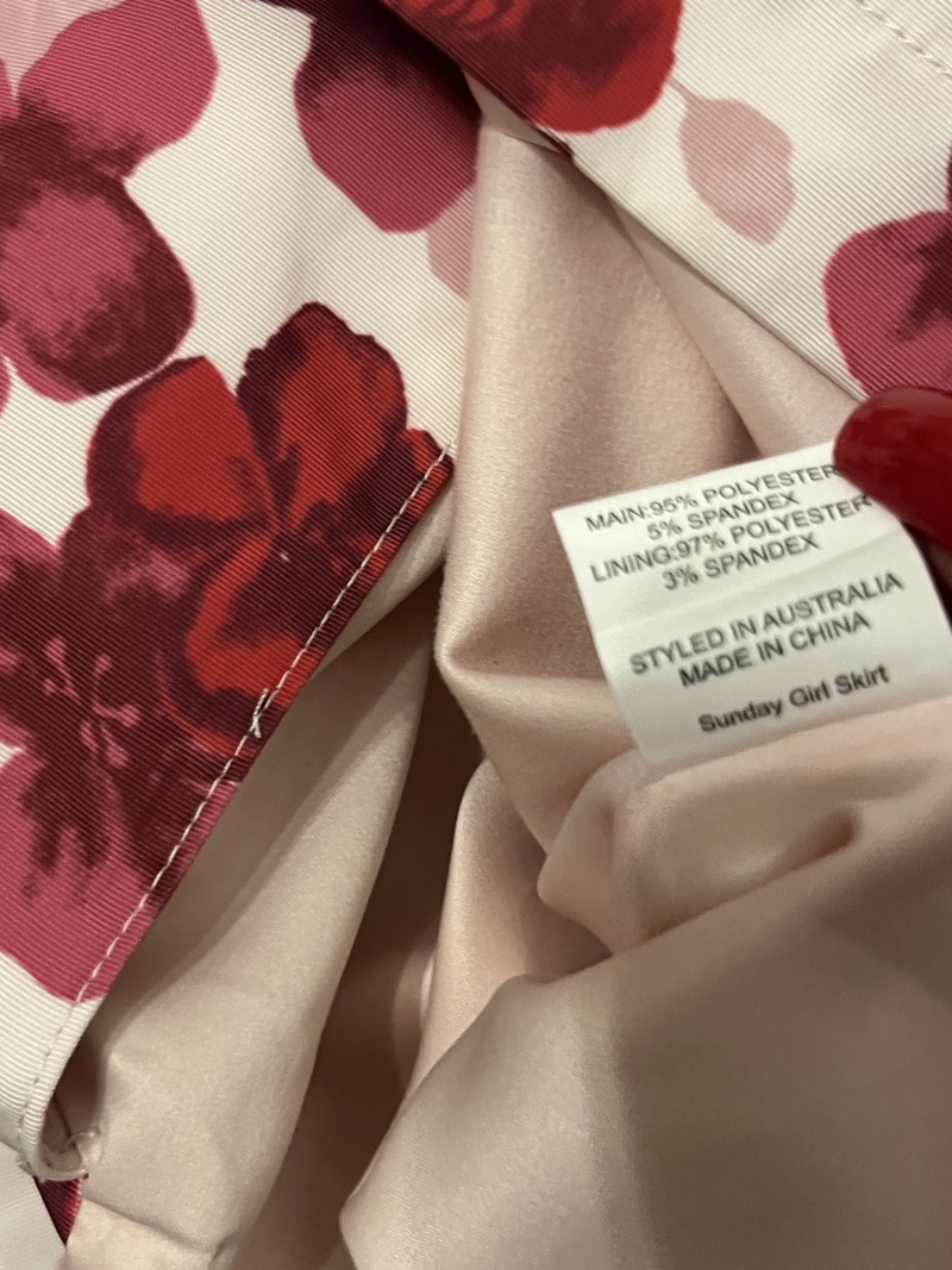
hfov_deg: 36.8
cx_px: 436
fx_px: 1430
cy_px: 670
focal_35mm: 39
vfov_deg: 47.8
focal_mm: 5.1
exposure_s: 1/33
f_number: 1.6
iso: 400
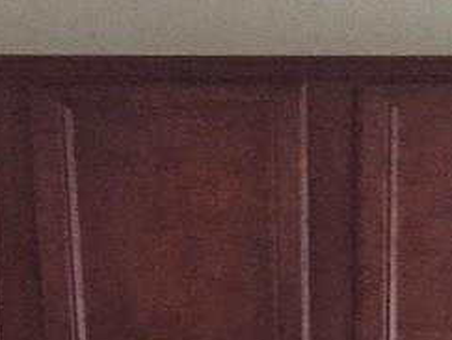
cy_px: 652
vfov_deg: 11.2
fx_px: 1595
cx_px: 257
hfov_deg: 16.1
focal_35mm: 122
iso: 400
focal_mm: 4.15
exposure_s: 1/15
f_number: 2.2
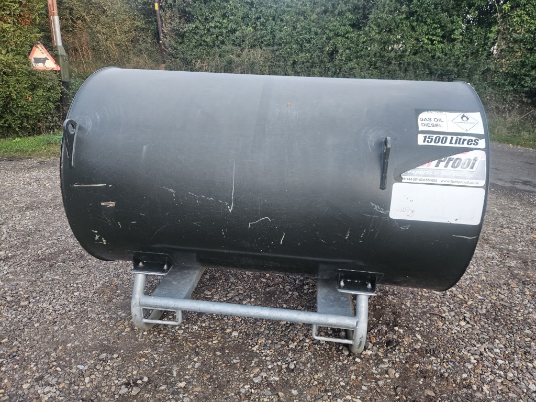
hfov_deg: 73.9
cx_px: 268
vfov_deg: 58.9
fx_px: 356
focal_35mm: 23
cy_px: 201
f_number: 1.8
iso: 200
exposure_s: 1/180
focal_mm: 5.4
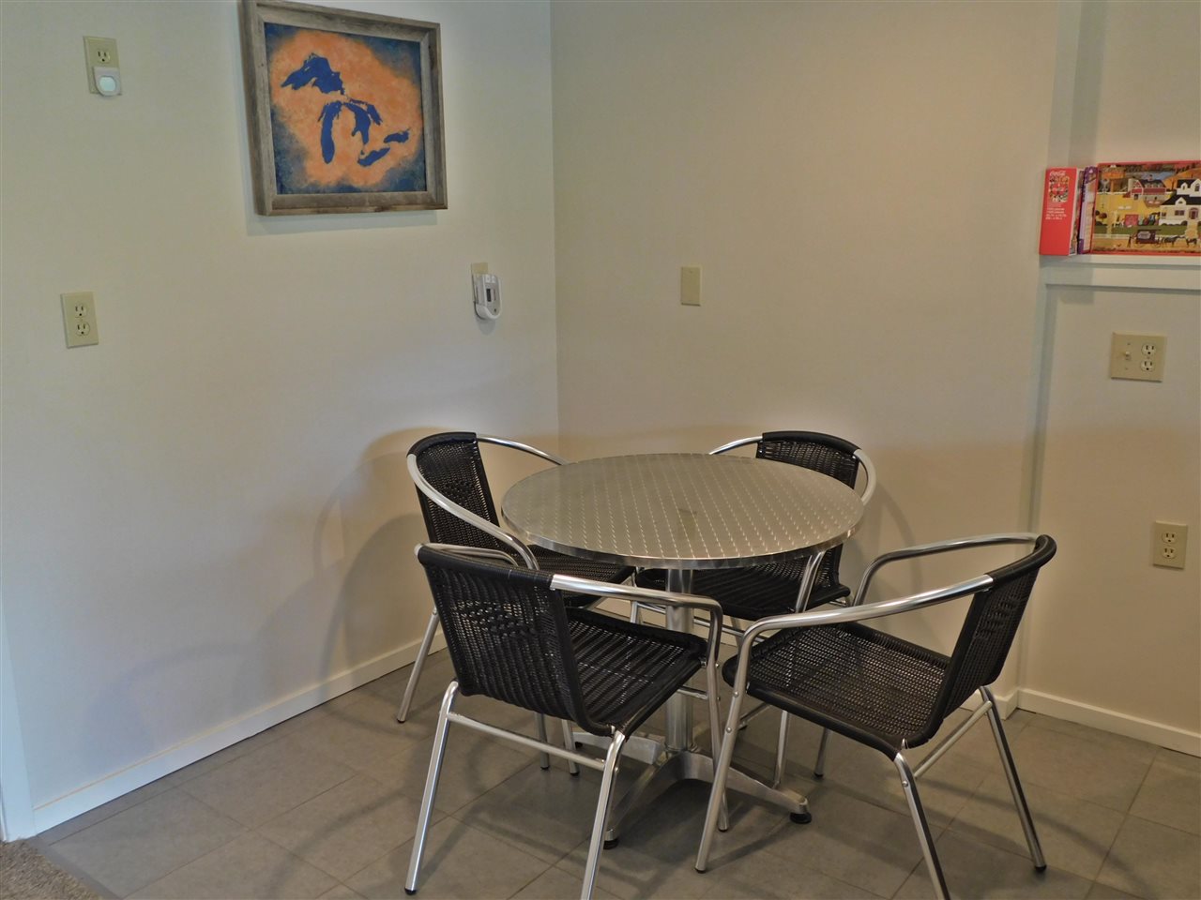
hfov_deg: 60.0
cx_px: 600
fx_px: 1041
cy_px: 450
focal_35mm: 30
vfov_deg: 46.8
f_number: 3.2
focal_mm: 5.3
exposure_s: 1/20
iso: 400
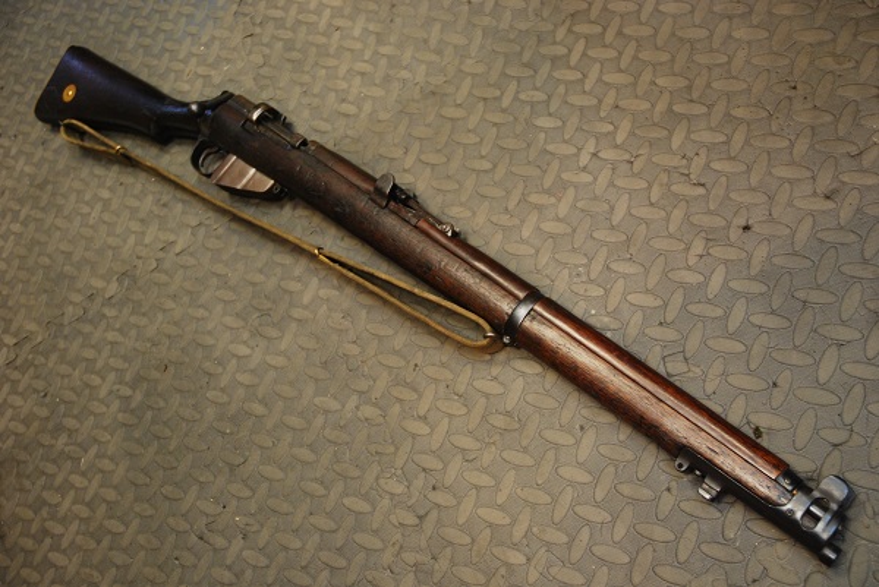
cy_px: 294
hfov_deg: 51.3
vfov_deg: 35.5
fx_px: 916
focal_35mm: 38
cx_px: 440
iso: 640
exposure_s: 1/30
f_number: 3.8
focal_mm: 25
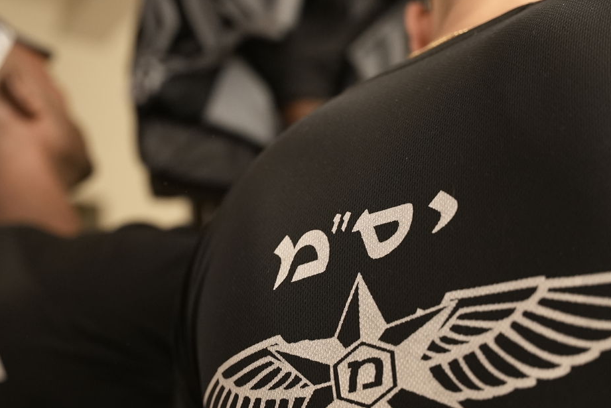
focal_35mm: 73
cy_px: 175
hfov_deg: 27.6
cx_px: 240
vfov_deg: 18.7
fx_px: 1239
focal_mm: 48
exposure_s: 1/100
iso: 4000
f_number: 2.8
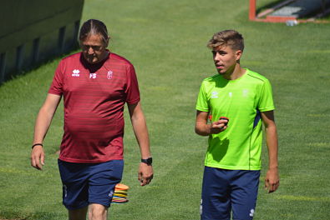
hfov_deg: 4.5
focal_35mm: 455
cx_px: 166
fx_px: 4174
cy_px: 110
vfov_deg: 3.0
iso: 400
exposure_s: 1/2000
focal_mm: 300
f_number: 5.6
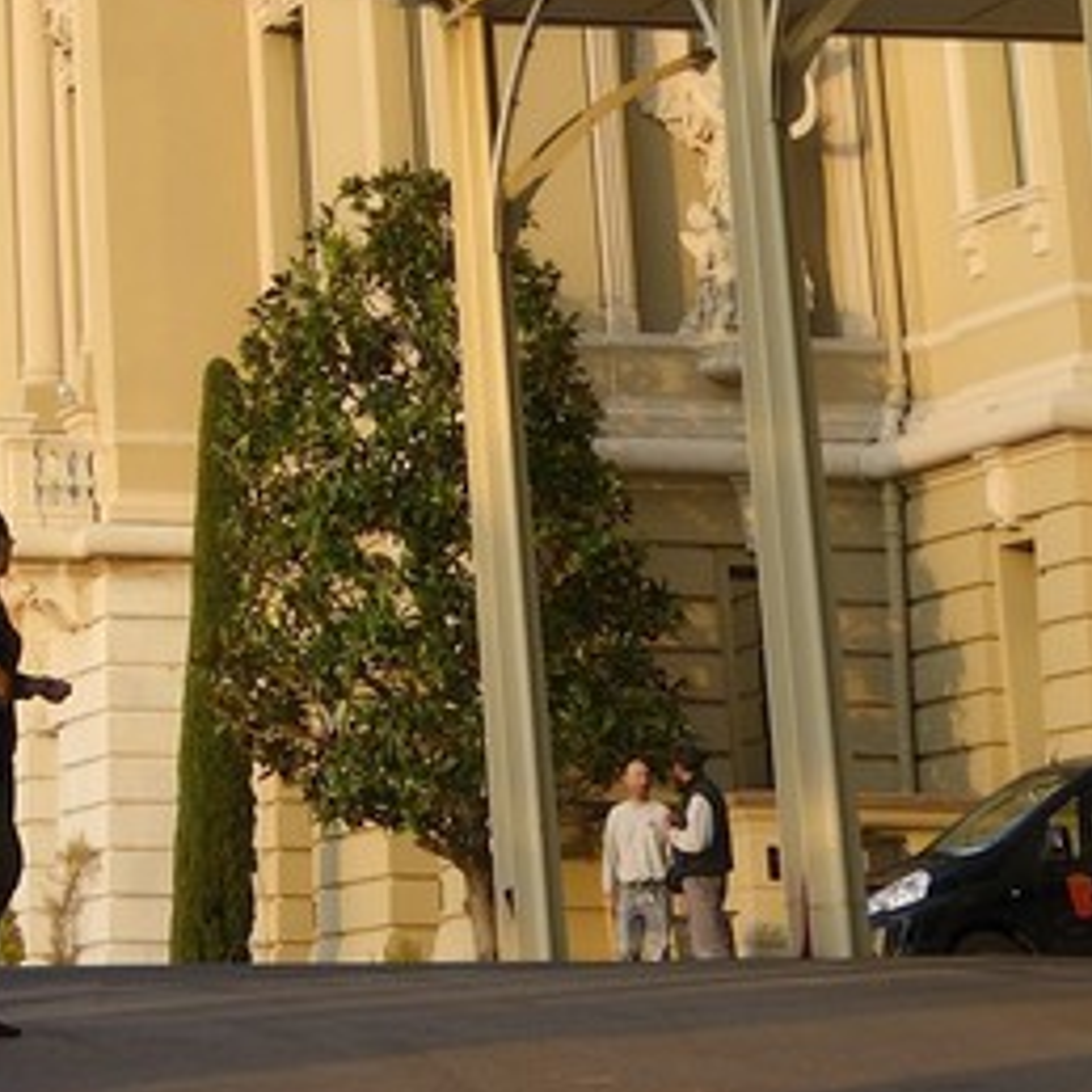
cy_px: -2049
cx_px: -772
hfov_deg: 8.5
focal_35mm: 199
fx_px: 7102
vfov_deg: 7.8
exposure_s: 1/160
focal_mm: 38
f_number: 10
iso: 200
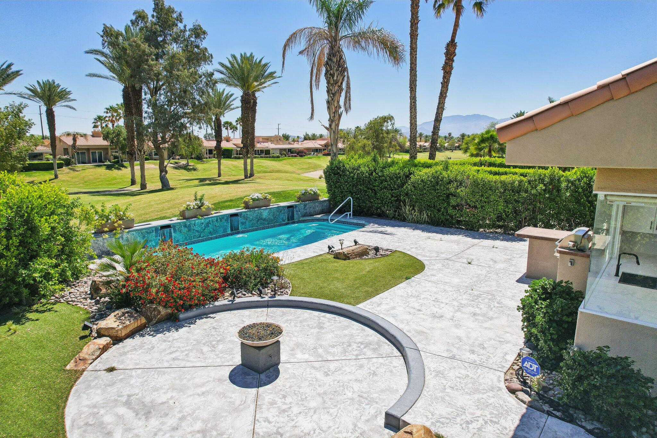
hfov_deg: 78.6
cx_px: 328
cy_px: 219
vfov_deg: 57.2
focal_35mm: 22
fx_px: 401
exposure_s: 1/3000
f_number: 2.8
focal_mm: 8.4
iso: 100
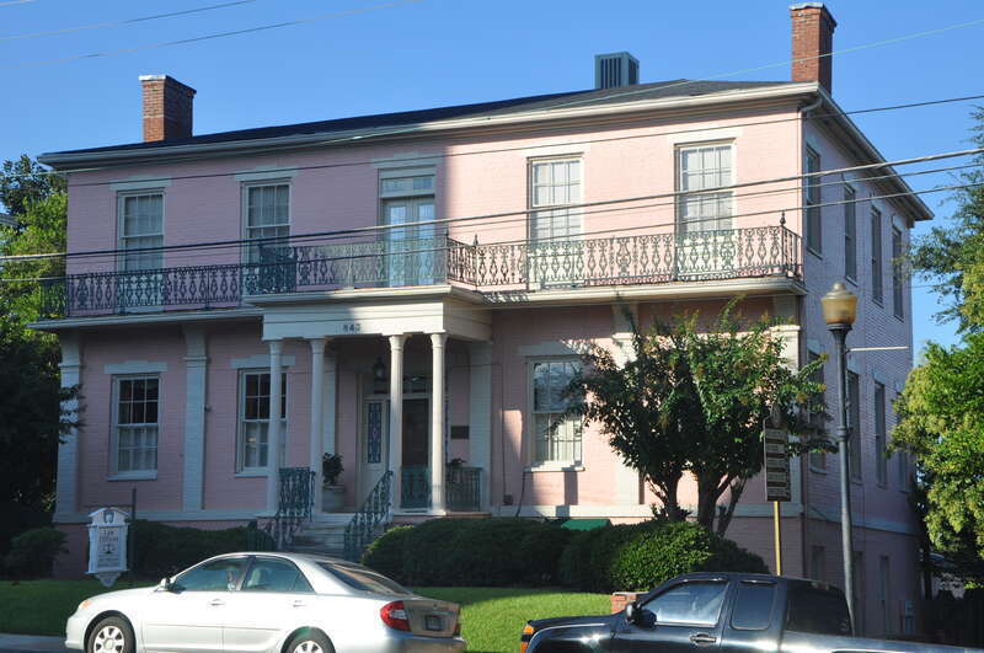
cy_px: 326
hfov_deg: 29.9
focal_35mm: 68
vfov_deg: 20.1
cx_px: 492
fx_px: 1842
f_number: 13
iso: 200
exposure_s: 1/160
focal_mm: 45
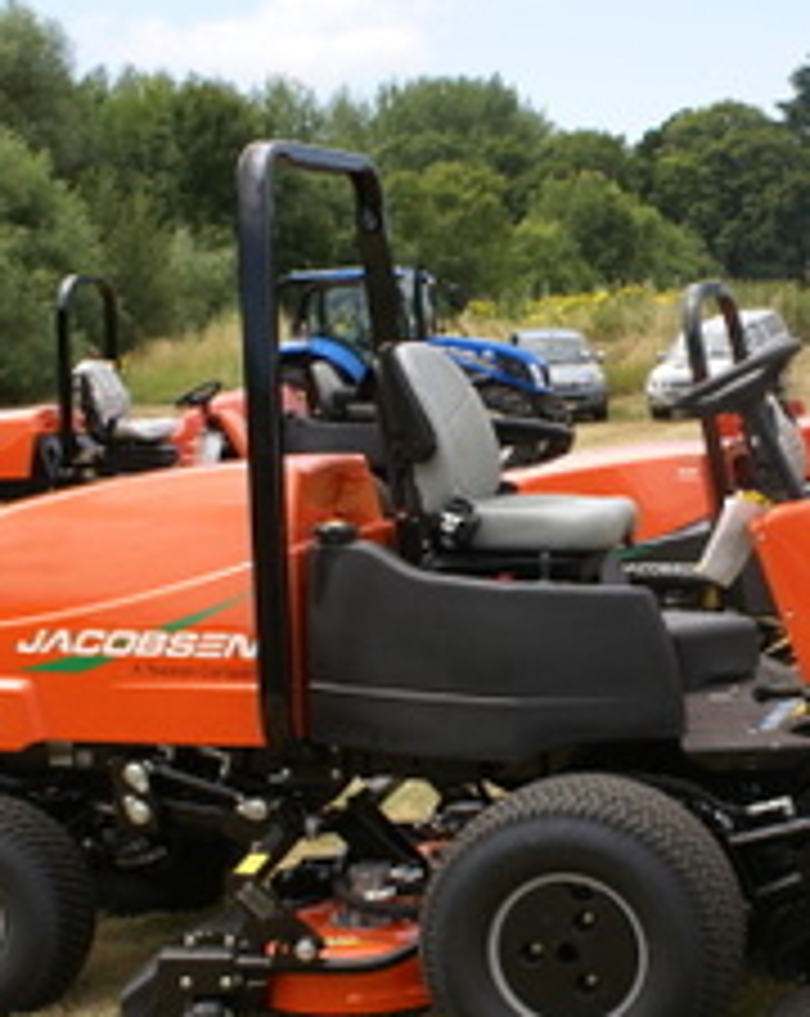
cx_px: 724
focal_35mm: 75
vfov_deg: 25.4
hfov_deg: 20.0
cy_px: 580
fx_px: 2254
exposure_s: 1/125
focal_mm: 30
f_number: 9
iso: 100
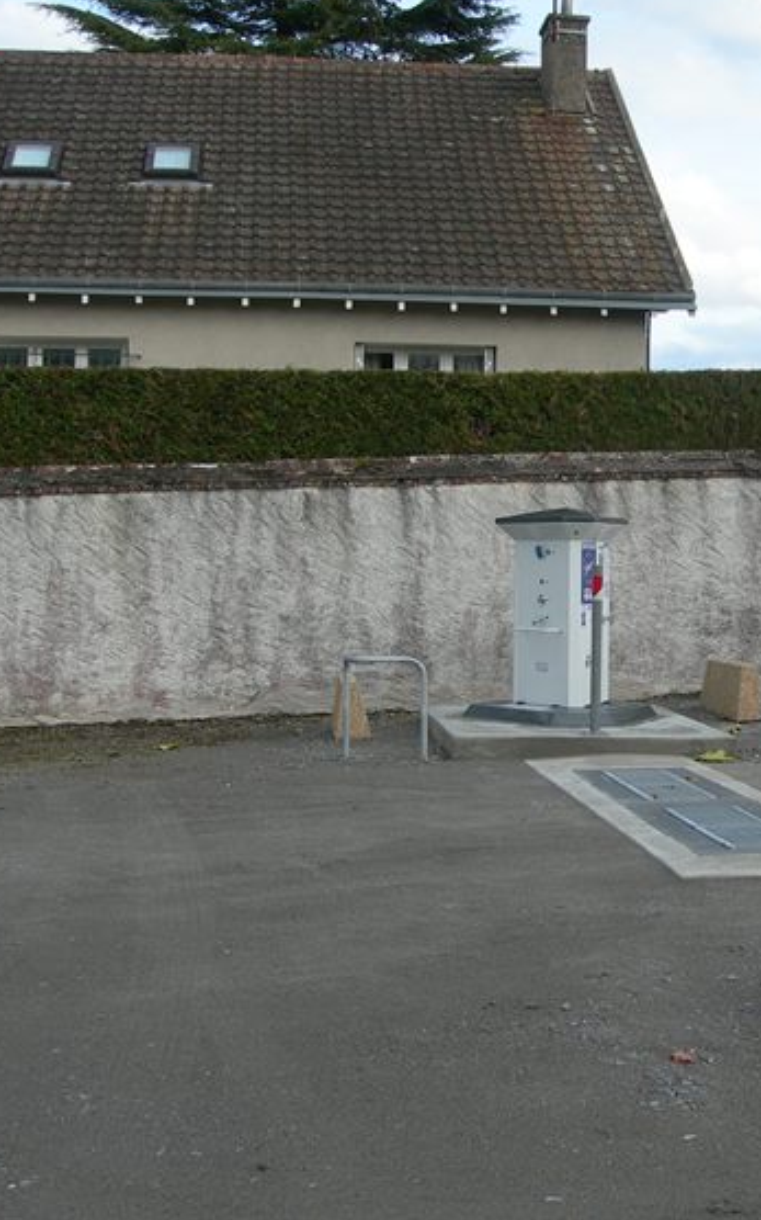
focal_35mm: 58
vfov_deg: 35.1
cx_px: 706
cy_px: 564
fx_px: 1927
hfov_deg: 21.8
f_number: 4.8
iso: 50
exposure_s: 1/270
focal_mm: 7.8
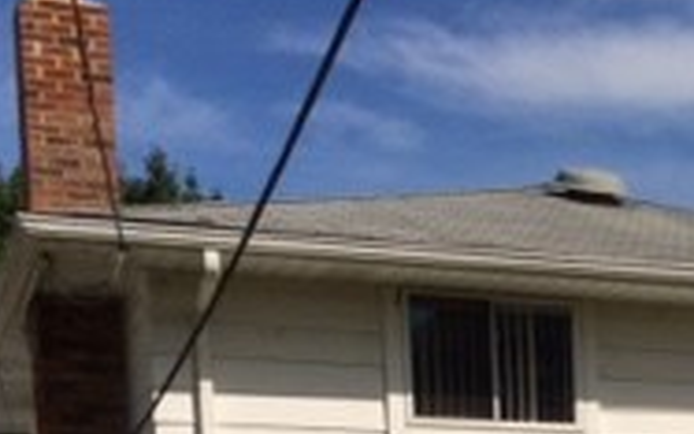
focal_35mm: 105
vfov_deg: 11.4
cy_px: 835
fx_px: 1987
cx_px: 939
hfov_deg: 18.3
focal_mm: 4.15
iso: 32
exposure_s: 1/4566
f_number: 2.2
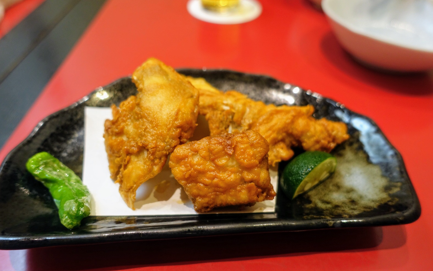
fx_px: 295
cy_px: 142
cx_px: 213
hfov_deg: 72.5
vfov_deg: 49.3
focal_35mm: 25
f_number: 2
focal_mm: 8.8
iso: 320
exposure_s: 1/30
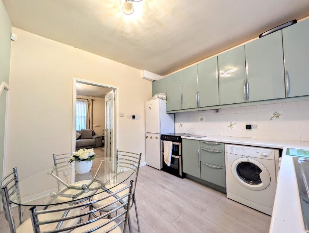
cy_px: 116
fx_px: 107
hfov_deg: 110.5
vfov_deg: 94.6
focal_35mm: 12
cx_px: 154
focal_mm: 2.02
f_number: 1.7
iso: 54
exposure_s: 1/35.2
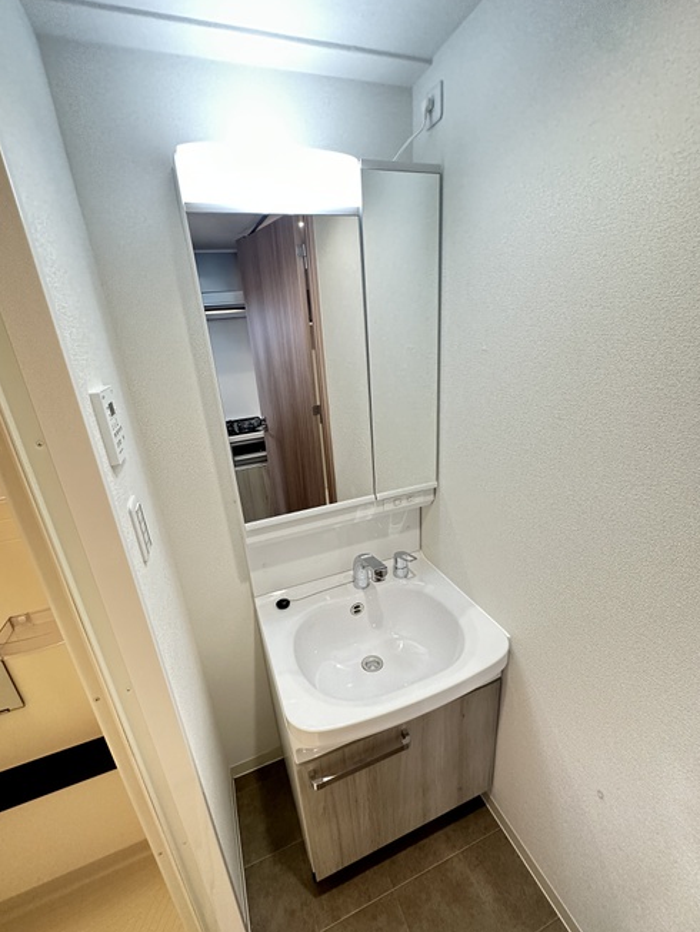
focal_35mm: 15
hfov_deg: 81.8
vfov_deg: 98.1
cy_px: 481
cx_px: 352
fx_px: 404
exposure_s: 1/60
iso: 320
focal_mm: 2.22
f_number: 2.2
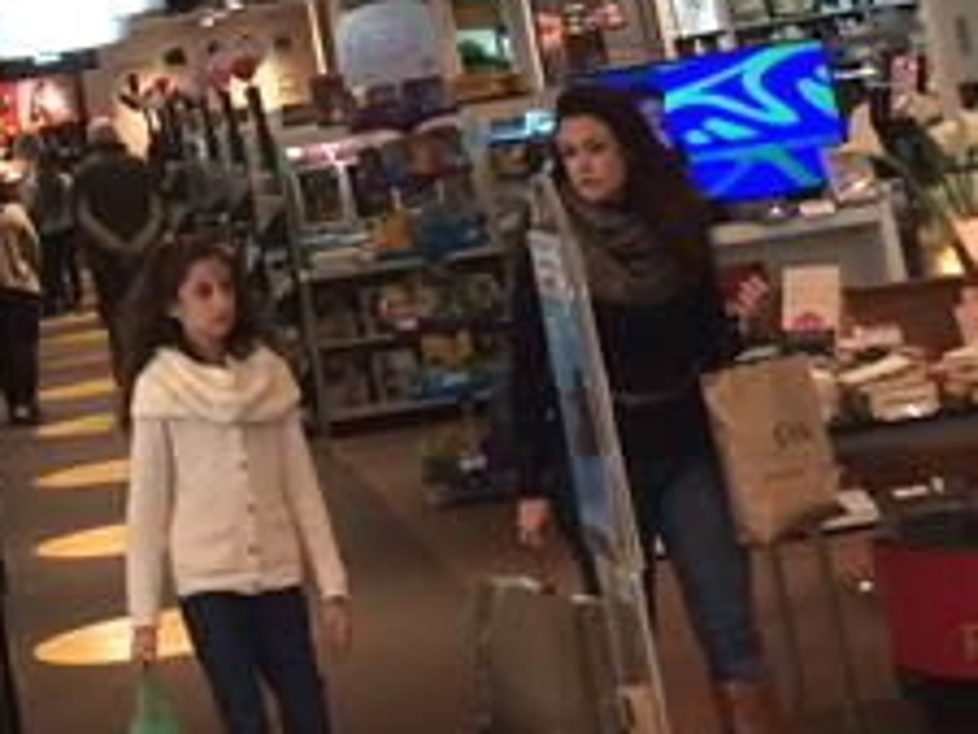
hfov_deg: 17.2
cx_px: -39
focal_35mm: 111
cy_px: -298
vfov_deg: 12.8
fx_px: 3138
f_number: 2.2
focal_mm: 4.15
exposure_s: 1/30
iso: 80
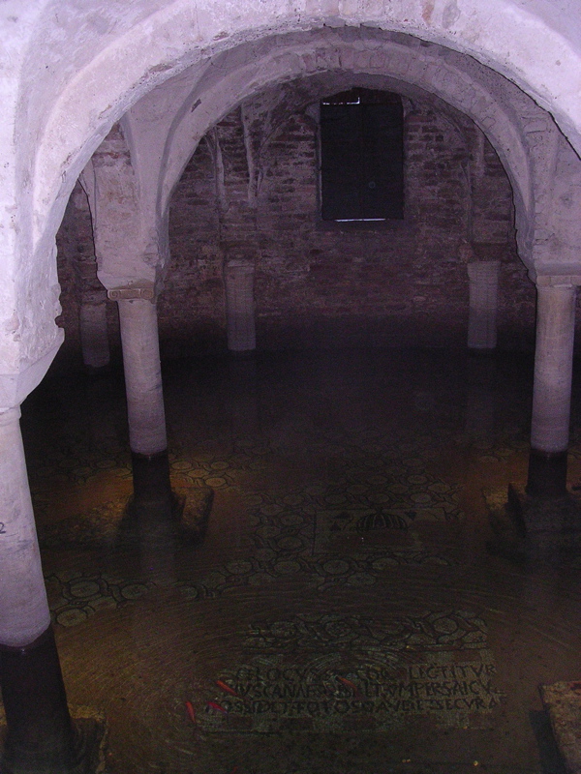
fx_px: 850
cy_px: 387
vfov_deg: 49.0
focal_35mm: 38
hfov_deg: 37.7
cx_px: 290
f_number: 2.8
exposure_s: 1/60.1
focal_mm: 5.8
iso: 400
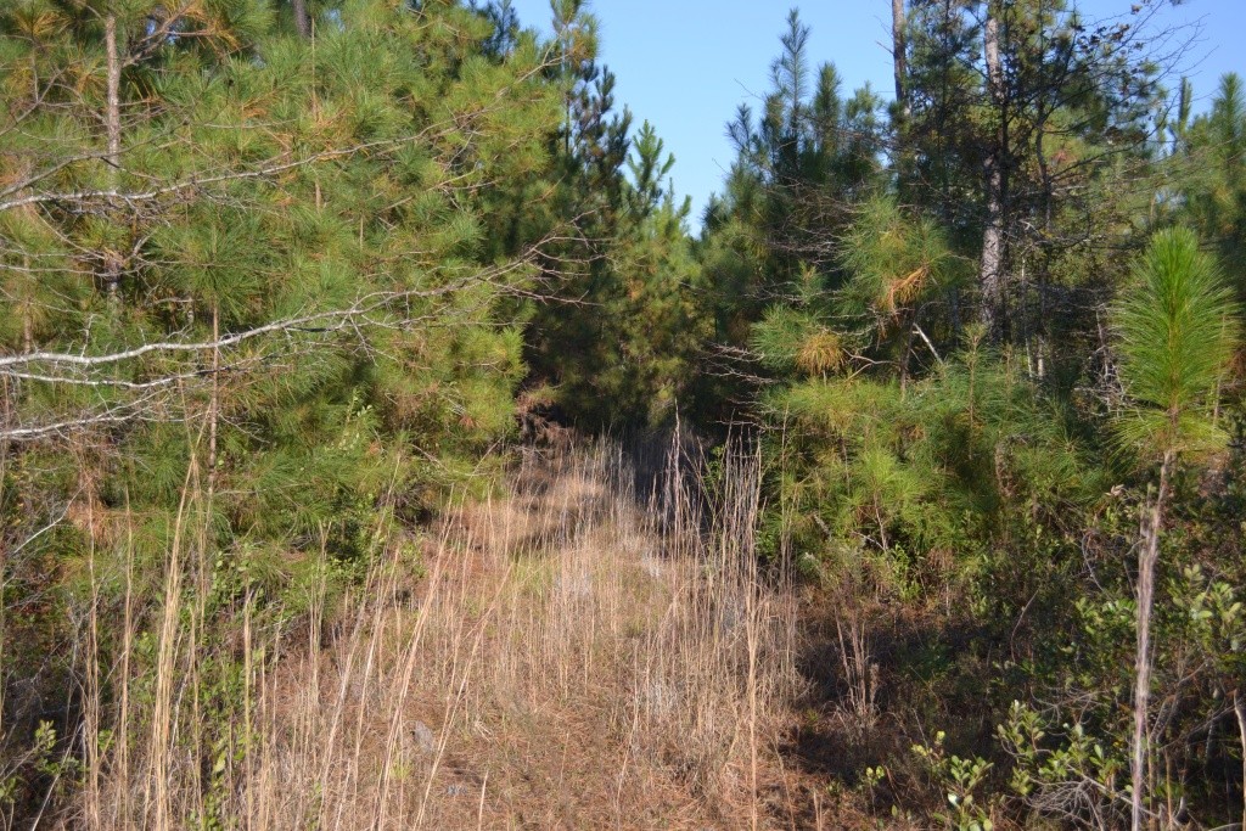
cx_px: 623
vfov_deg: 31.9
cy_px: 416
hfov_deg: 46.4
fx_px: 1454
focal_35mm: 42
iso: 100
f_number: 4.5
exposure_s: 1/320
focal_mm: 28
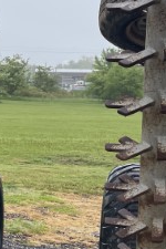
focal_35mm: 96
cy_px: 101
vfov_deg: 21.2
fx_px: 664
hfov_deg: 11.7
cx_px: -228
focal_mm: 4.2
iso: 32
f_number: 1.6
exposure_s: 1/443
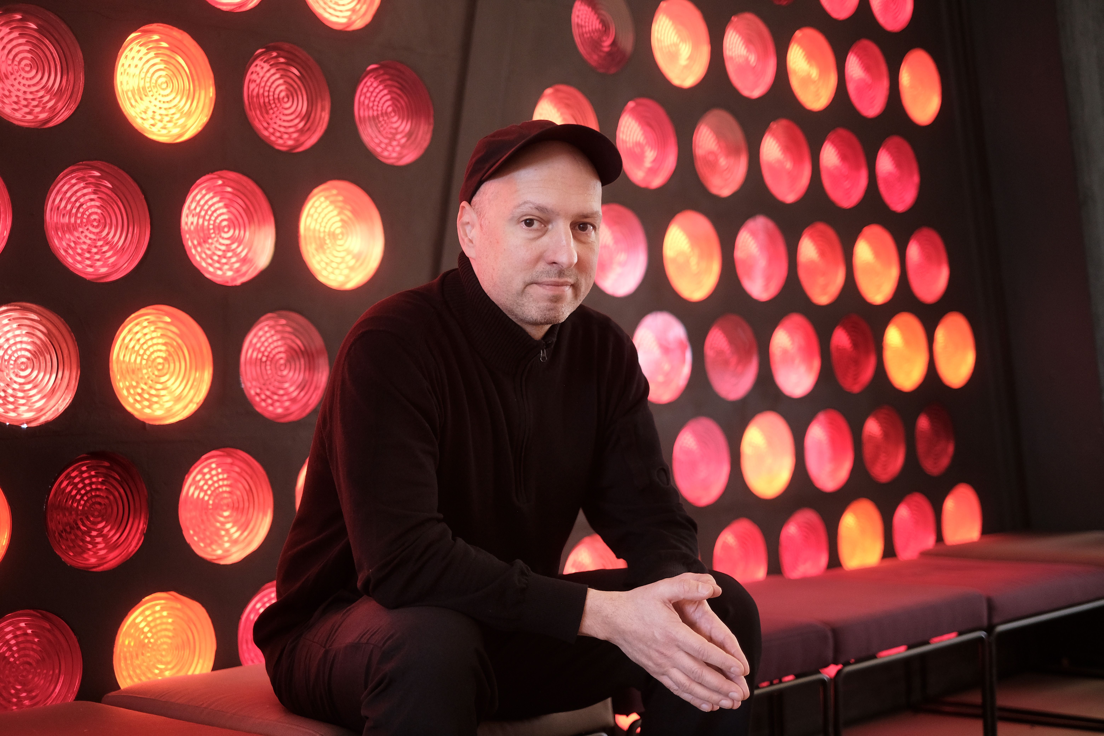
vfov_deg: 25.5
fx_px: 1625
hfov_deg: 37.5
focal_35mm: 53
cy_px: 368
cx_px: 552
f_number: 1.4
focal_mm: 35
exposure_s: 1/125
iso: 1000
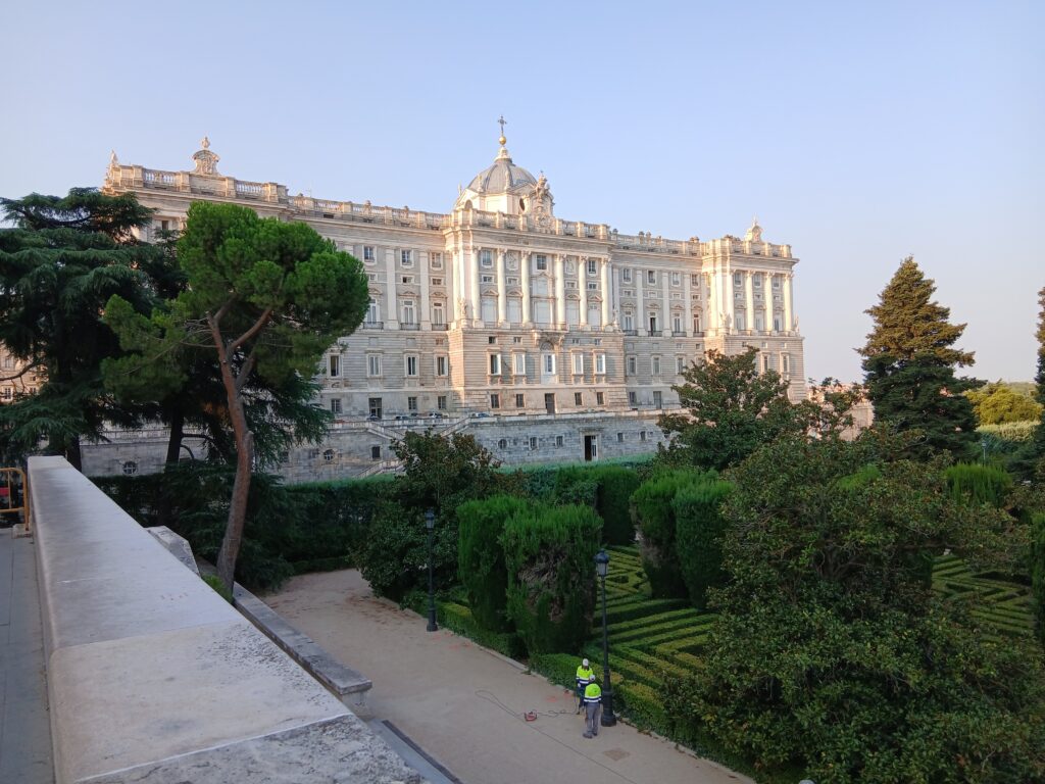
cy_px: 392
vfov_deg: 53.1
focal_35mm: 26
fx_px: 785
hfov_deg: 67.3
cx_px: 522
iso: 20
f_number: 1.8
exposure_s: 1/161
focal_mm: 3.98
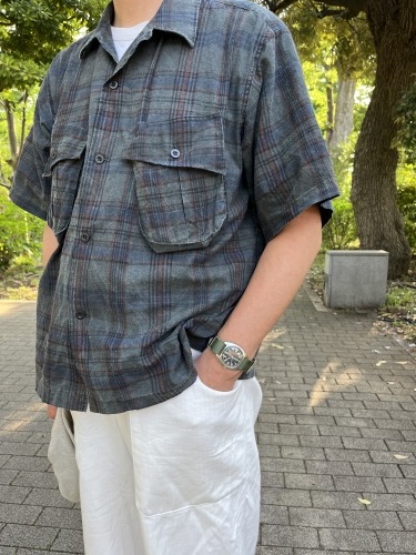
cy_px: 278
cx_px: 208
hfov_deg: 53.1
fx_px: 417
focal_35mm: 26
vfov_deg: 67.3
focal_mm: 5.1
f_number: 1.6
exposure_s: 1/122
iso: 40
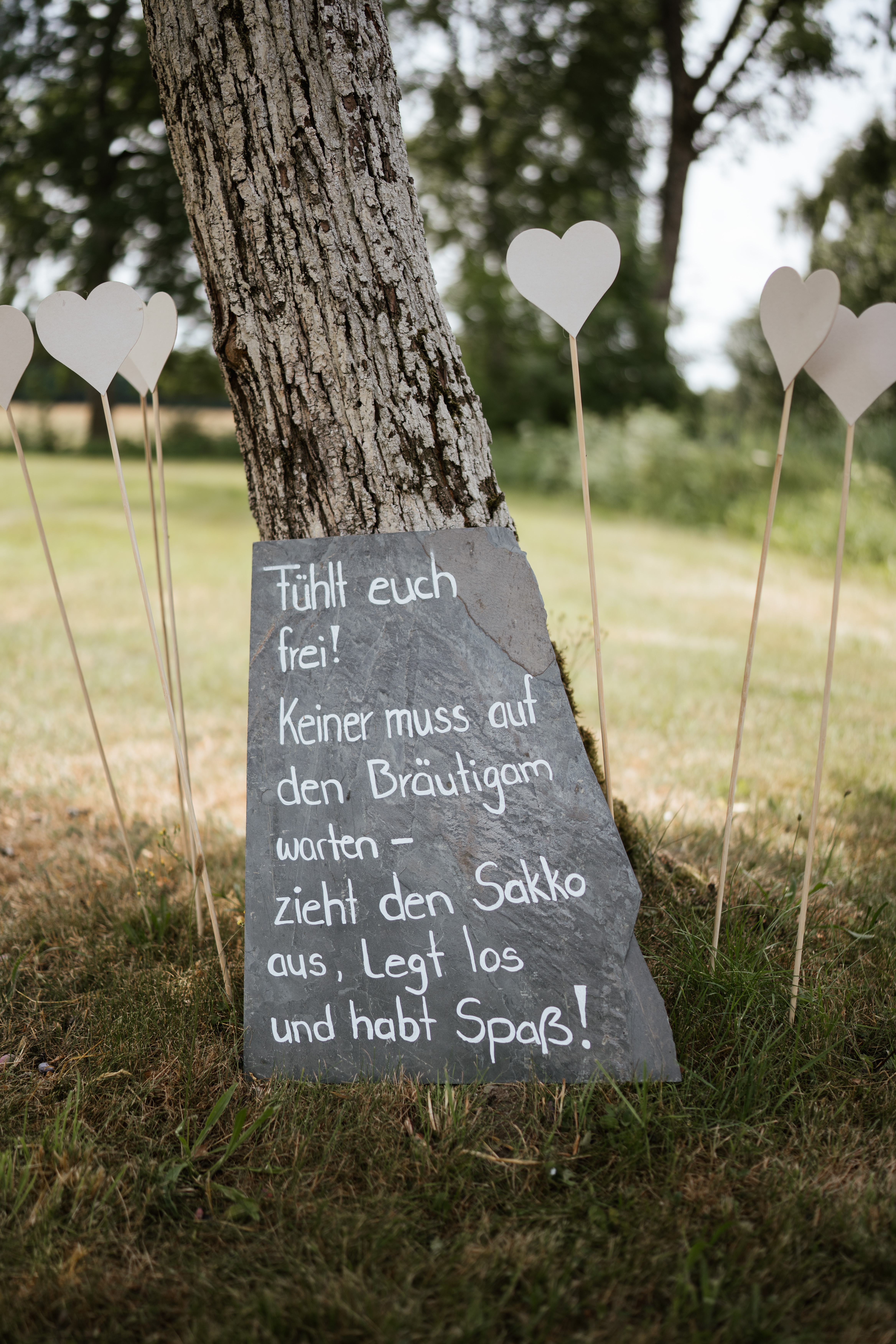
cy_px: 672
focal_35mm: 35
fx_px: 1307
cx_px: 448
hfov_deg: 37.9
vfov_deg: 54.4
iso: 100
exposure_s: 1/2500
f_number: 1.4
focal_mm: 35
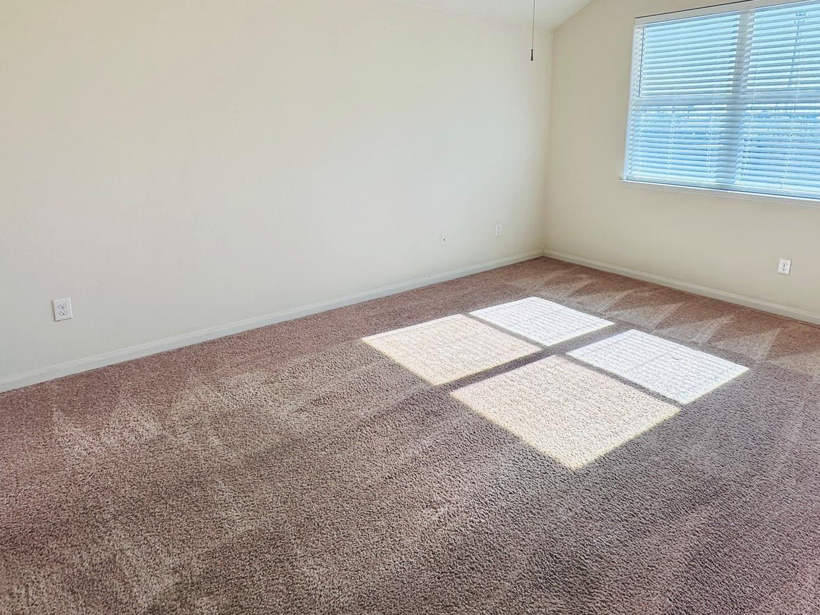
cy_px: 217
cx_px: 447
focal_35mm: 22
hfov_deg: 76.2
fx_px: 521
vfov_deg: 60.0
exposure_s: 1/153
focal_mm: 2.22
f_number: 2.2
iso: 40
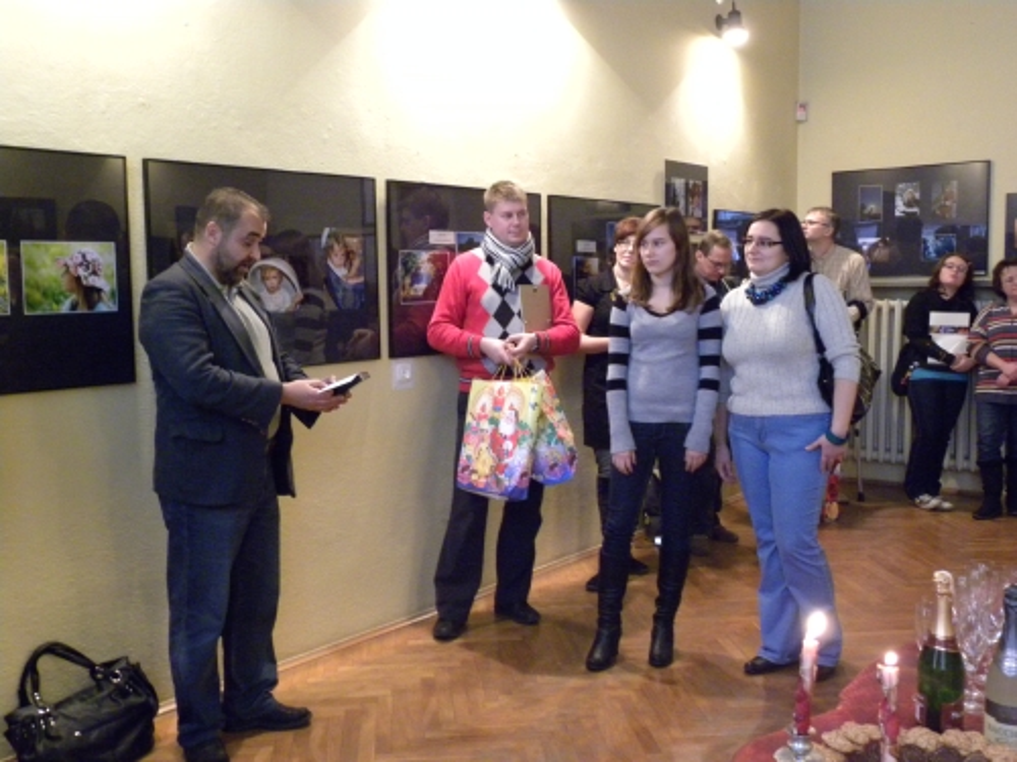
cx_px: 508
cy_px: 381
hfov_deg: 50.1
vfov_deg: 38.7
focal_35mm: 37
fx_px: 1087
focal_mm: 6.6
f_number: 3.2
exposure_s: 1/9.5
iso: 580
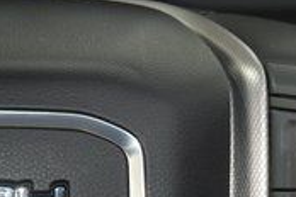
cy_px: 193
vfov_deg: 3.6
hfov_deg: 5.3
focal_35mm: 386
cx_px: 403
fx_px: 3174
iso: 2000
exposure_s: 1/30
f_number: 4.5
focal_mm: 70
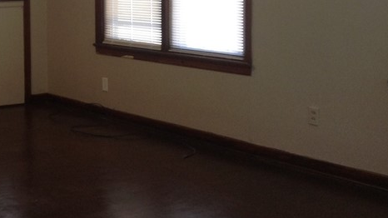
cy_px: 12
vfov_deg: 15.1
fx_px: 813
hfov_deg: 25.5
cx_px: 2
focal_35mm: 79
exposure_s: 1/24
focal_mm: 3.3
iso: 40
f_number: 2.4
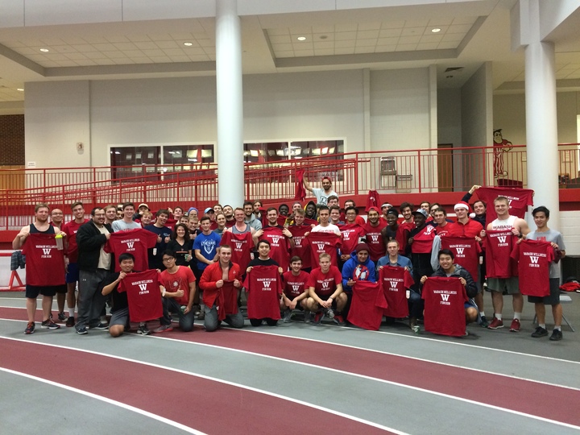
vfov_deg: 48.2
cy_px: 218
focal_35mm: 29
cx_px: 290
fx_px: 486
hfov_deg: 61.7
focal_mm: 4.15
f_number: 2.2
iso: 200
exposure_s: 1/30
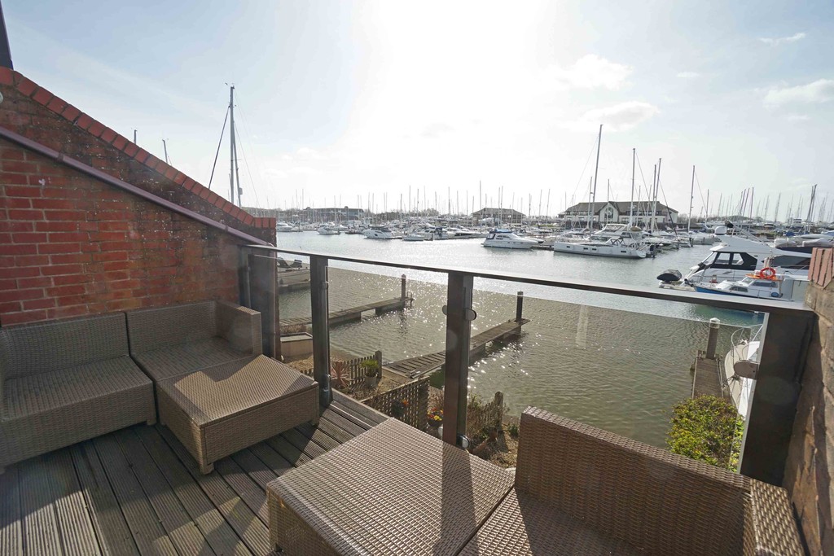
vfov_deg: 77.3
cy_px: 278
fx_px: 348
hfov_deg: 100.4
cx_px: 417
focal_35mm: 15
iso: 100
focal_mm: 10
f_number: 9
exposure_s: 1/200
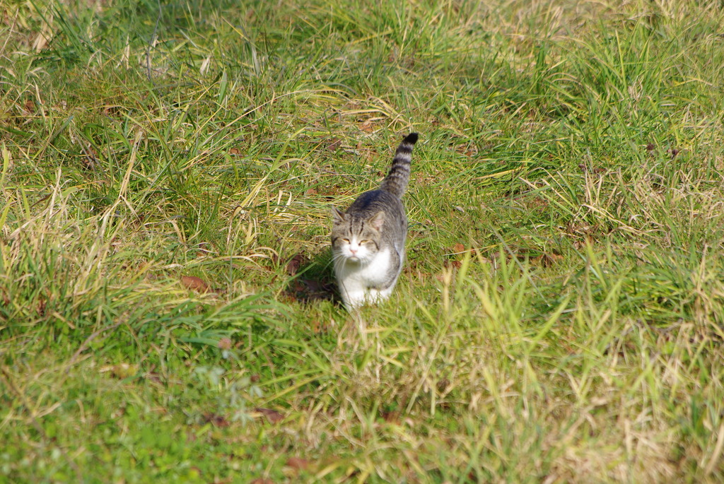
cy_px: 242
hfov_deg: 6.9
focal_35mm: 300
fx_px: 6039
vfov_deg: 4.6
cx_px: 362
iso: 100
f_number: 8
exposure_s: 1/200
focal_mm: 200
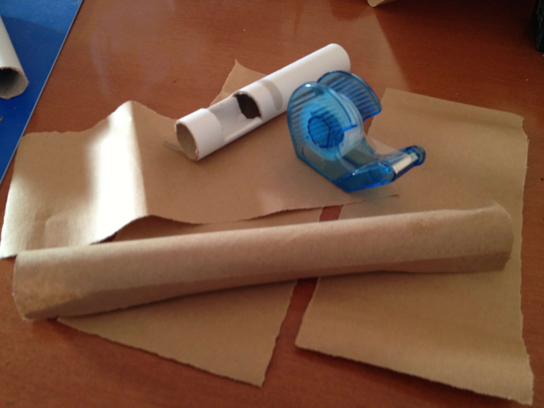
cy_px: 204
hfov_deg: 52.6
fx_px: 550
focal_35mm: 35
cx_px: 272
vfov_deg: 40.7
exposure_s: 1/20
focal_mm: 4.28
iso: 100
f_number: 2.4
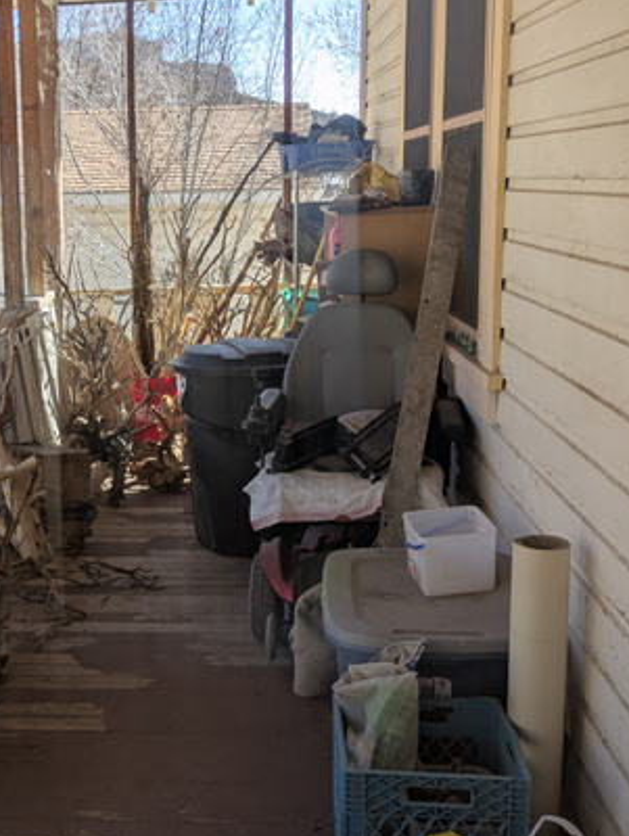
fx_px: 1160
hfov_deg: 29.6
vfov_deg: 39.6
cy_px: 395
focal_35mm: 48
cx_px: 118
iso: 45
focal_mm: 5.43
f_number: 1.89
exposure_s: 1/664
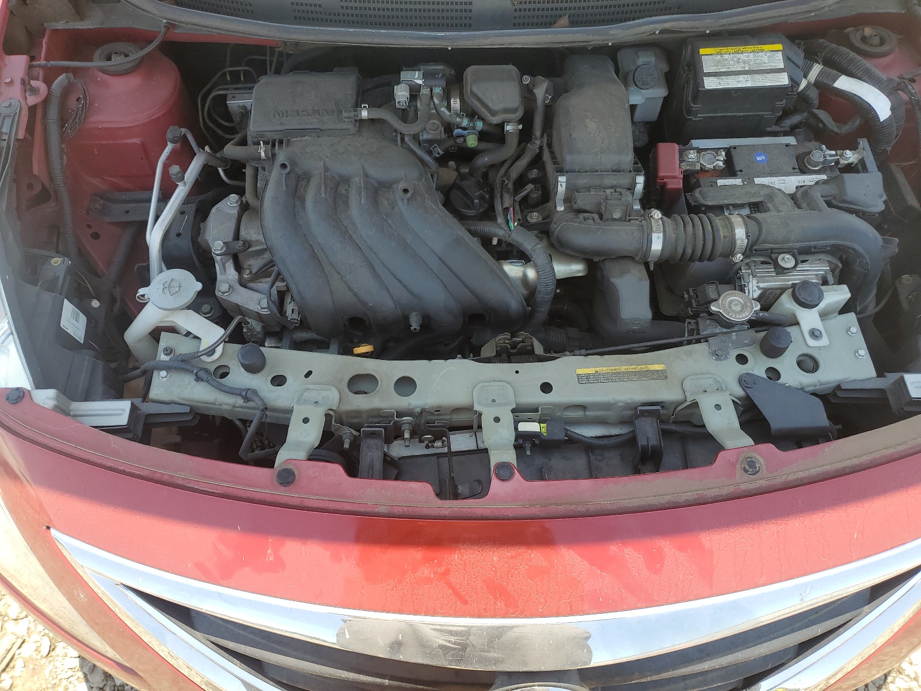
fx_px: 692
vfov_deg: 53.1
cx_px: 460
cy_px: 346
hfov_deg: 67.3
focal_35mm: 26
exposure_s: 1/500
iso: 50
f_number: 1.5
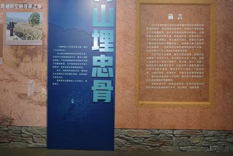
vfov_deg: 34.8
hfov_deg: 50.2
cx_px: 89
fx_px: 246
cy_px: 56
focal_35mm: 38
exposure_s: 1/200
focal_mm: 28
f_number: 3.5
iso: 1600
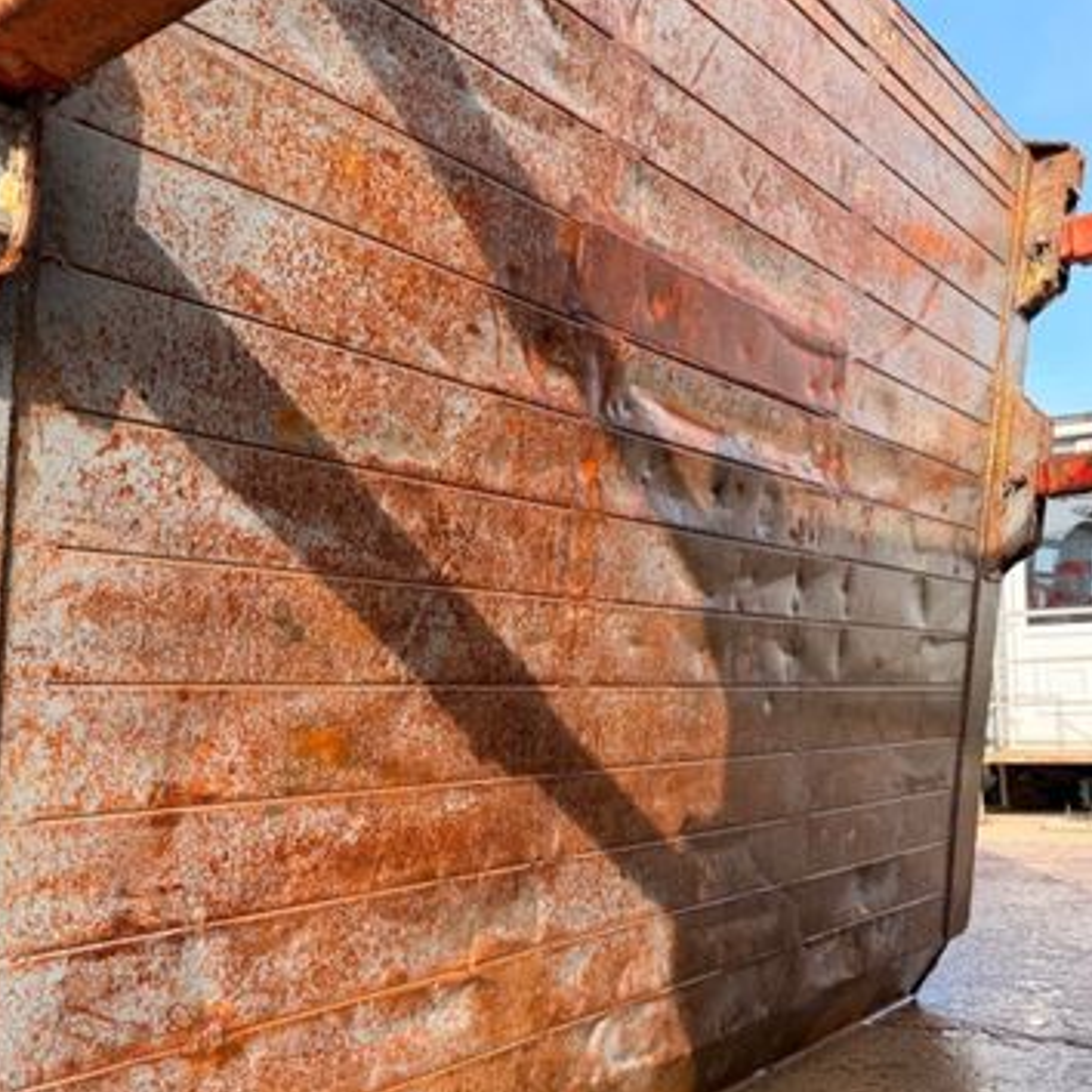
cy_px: 660
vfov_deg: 45.8
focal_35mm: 36
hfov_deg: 46.0
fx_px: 1285
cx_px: 494
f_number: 1.78
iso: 100
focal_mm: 6.76
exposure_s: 1/931
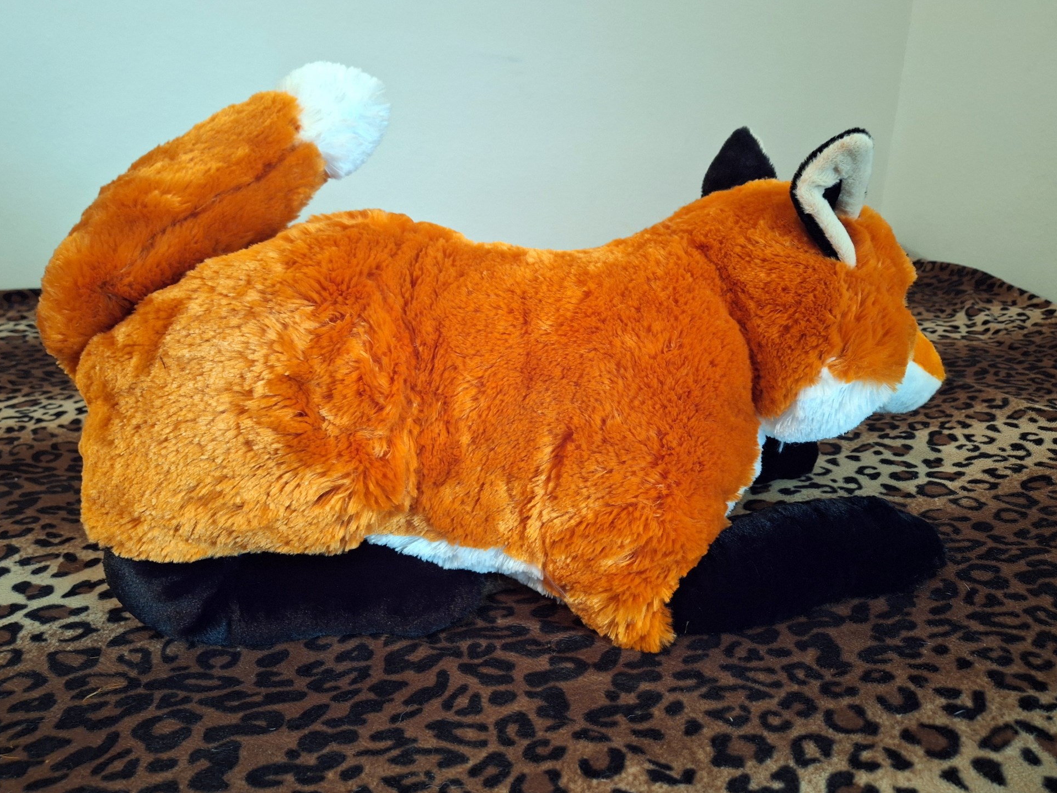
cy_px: 400
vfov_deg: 56.8
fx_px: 733
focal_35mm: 24
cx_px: 523
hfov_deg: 71.6
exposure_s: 1/24
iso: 400
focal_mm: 5.54
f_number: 1.8
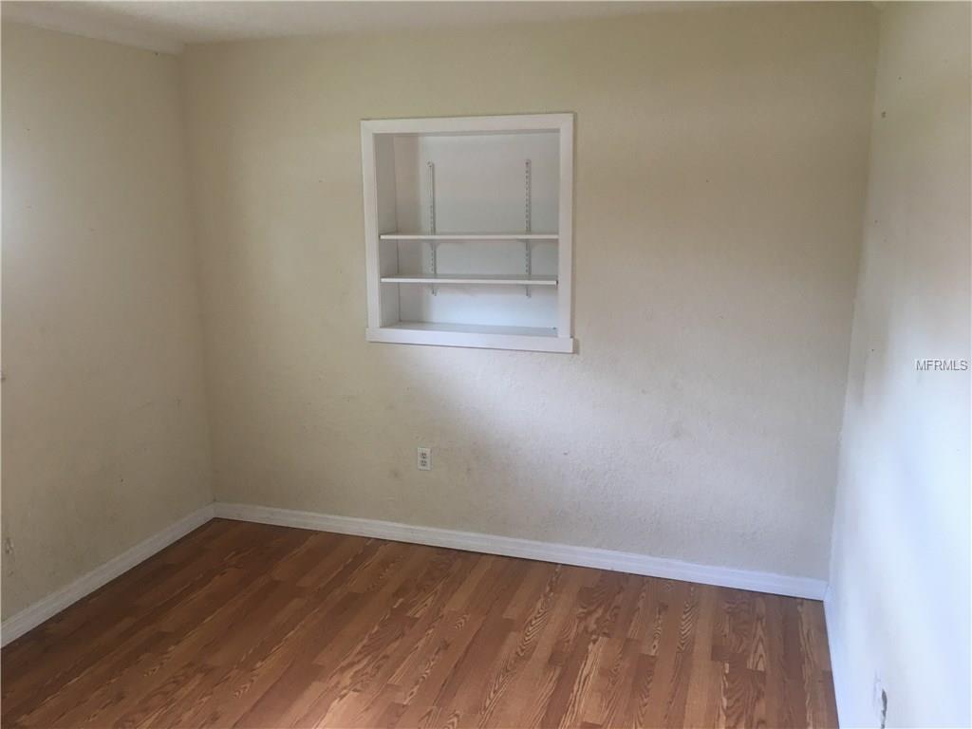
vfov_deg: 48.2
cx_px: 486
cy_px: 364
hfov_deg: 61.7
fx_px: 814
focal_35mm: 29
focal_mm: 4.15
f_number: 2.2
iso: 64
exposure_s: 1/30
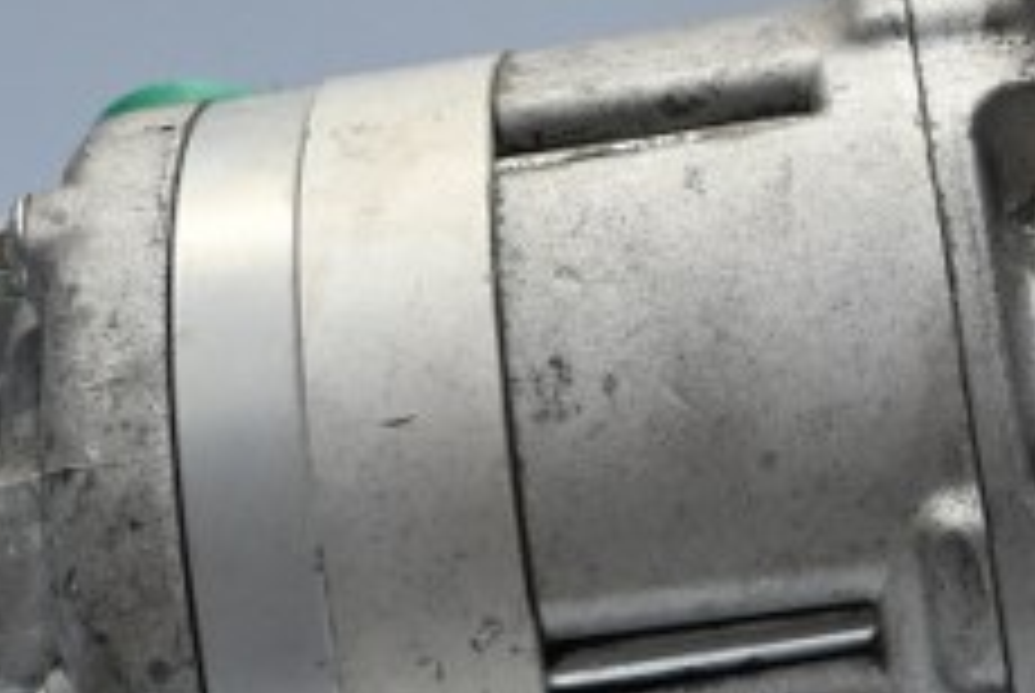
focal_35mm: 128
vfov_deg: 10.8
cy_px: 313
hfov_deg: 15.8
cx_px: 972
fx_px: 3673
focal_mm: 24.5
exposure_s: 1/125
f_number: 4.2
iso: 1100
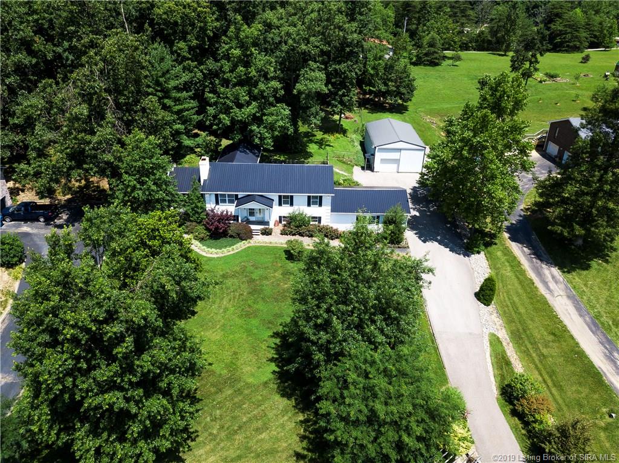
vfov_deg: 53.0
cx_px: 310
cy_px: 232
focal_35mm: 26
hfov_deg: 67.3
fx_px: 465
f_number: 2.2
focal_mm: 4.73
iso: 100
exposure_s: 1/1400
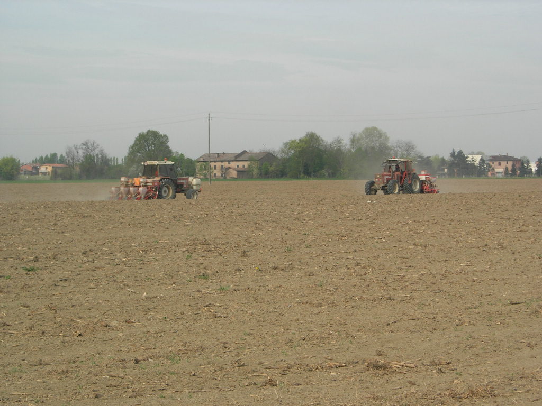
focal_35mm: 113
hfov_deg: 17.4
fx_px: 1769
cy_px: 203
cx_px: 271
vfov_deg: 13.1
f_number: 8.2
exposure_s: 1/190
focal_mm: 23.4
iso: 64
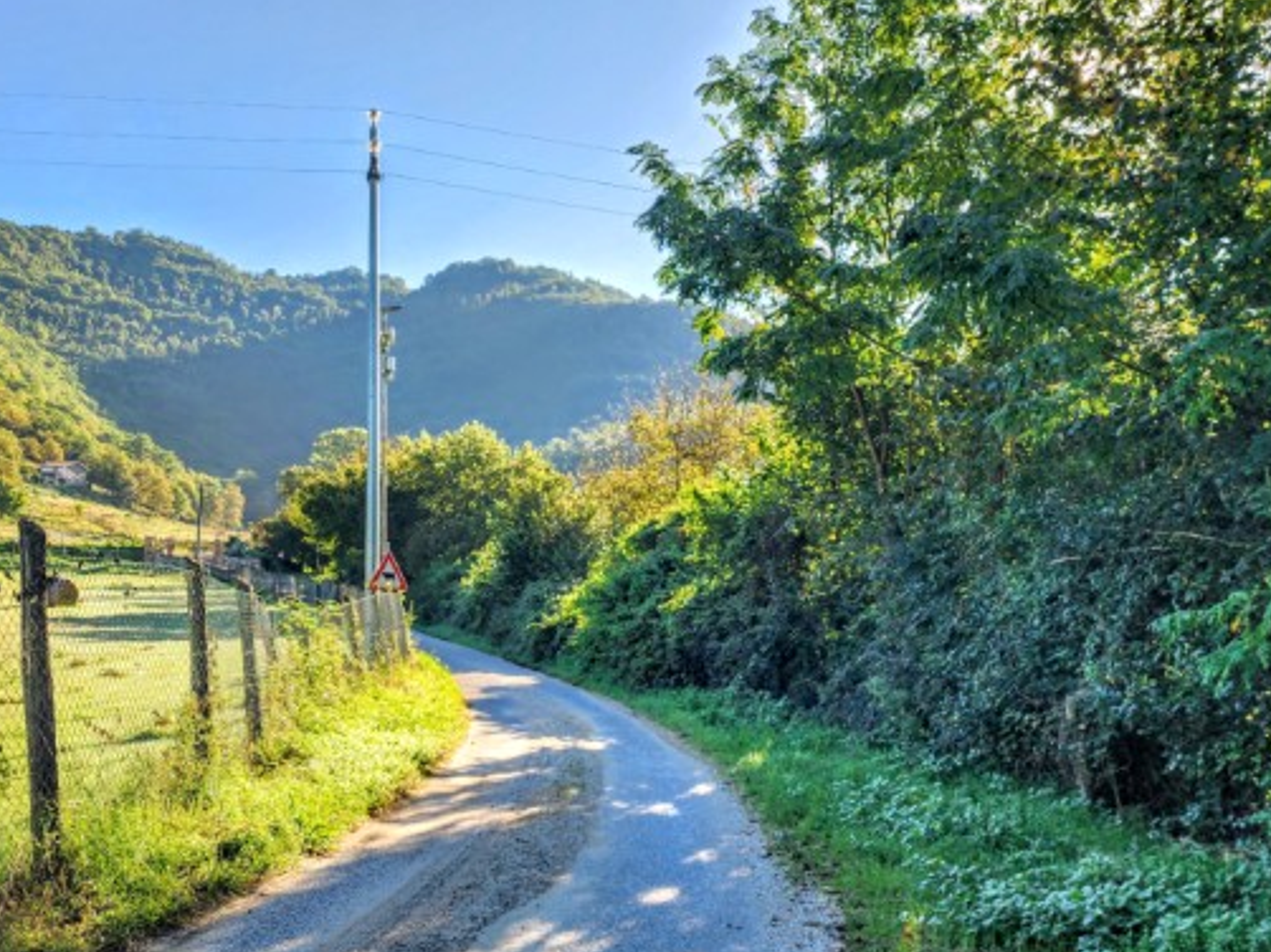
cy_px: 633
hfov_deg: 55.2
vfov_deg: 42.4
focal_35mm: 33
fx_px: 1211
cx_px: 552
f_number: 1.8
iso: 12
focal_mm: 6.4
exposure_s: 1/345
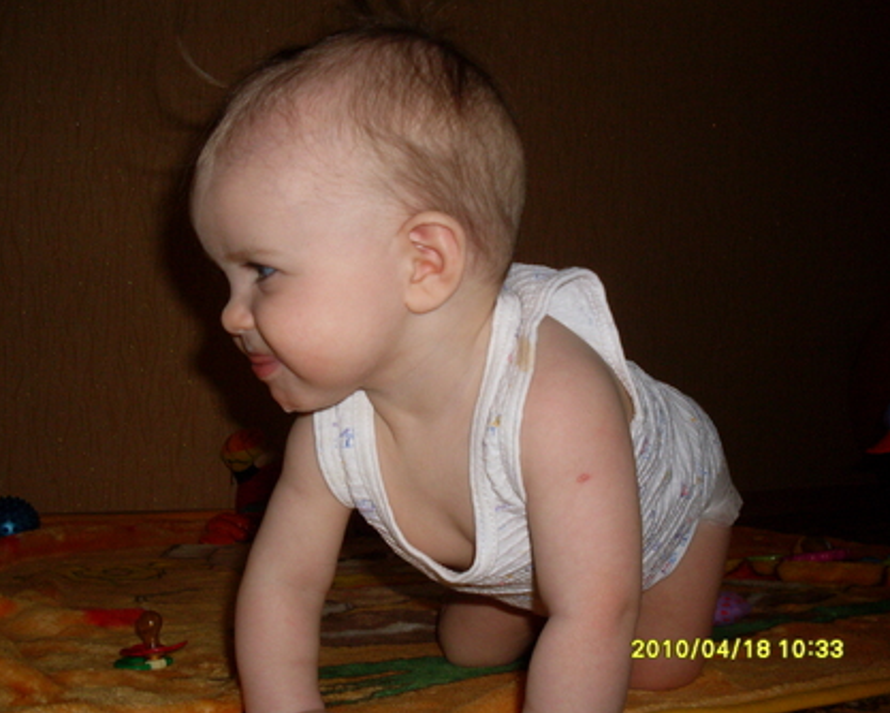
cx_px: 420
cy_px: 359
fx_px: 1054
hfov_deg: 45.8
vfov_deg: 37.4
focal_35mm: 40
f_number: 2.8
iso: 100
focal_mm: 6.3
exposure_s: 1/45
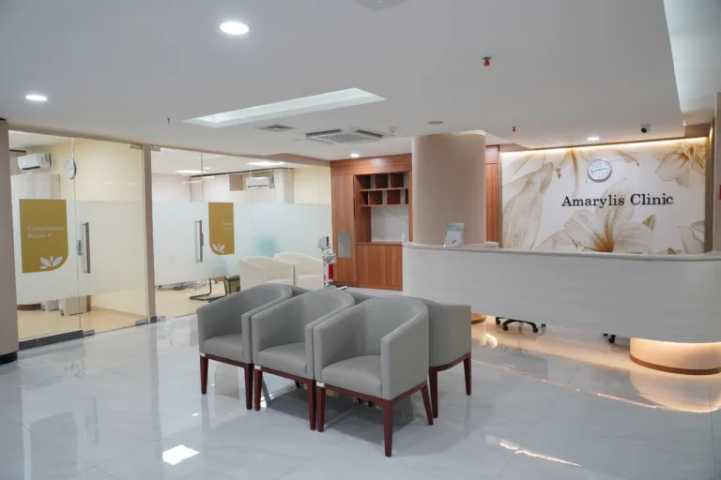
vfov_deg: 53.1
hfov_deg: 73.7
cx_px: 360
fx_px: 481
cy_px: 240
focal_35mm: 24
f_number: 8
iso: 1600
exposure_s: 1/50
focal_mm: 24
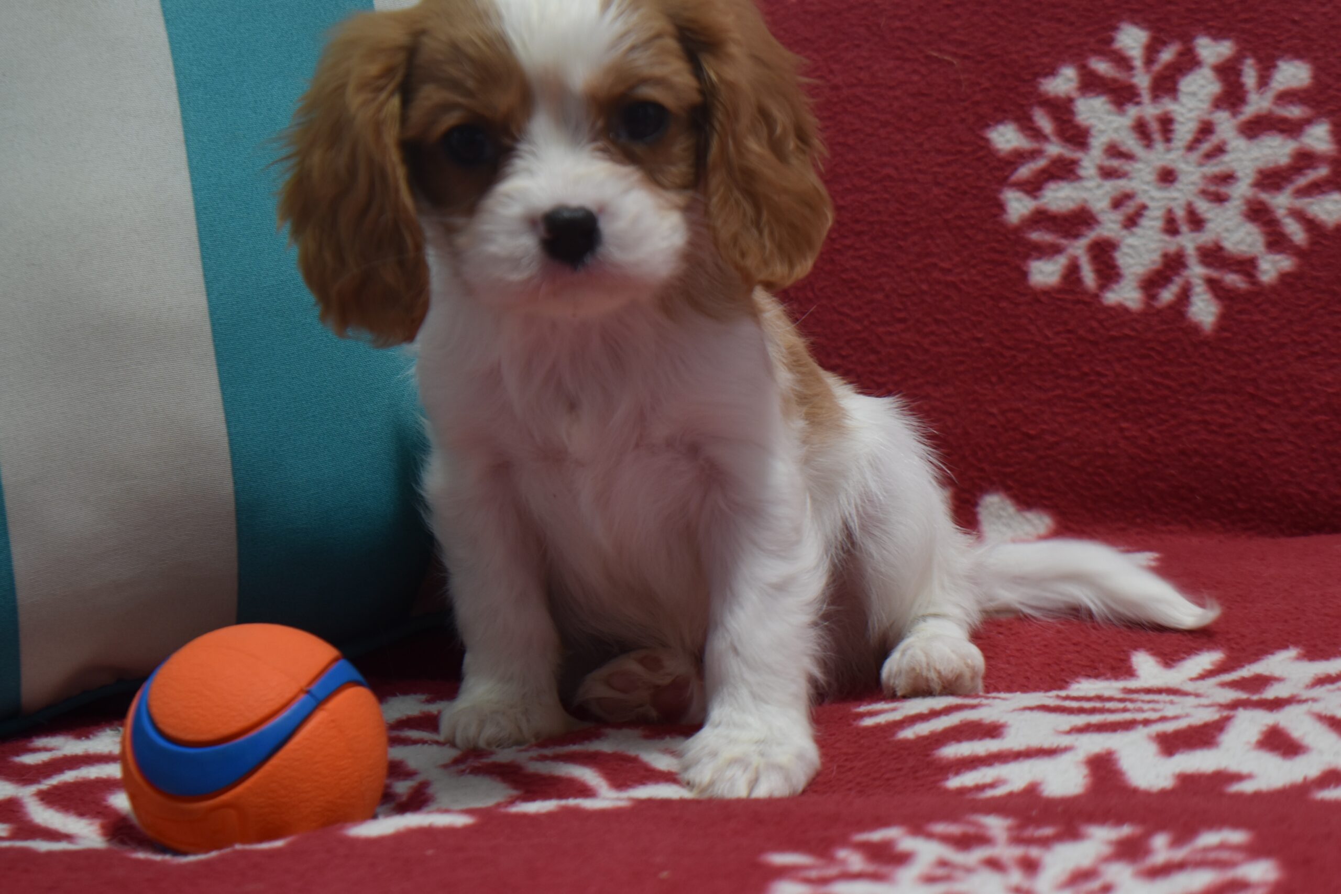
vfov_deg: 16.6
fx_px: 3073
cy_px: 447
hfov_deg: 24.6
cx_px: 670
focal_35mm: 82
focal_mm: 55
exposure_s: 1/60
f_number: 5.6
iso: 400
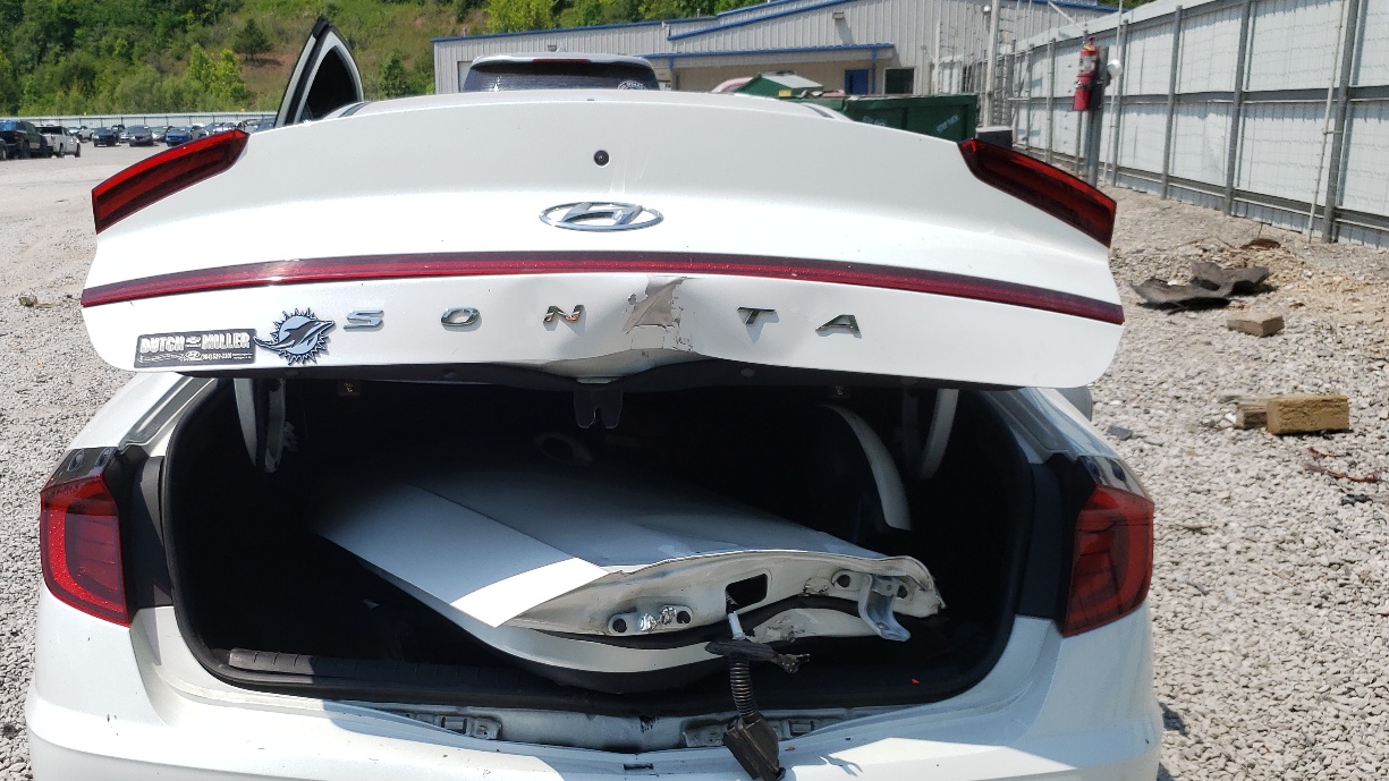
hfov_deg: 53.6
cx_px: 552
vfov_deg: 31.6
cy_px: 551
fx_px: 1363
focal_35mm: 37
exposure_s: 1/5000
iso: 50
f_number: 1.5
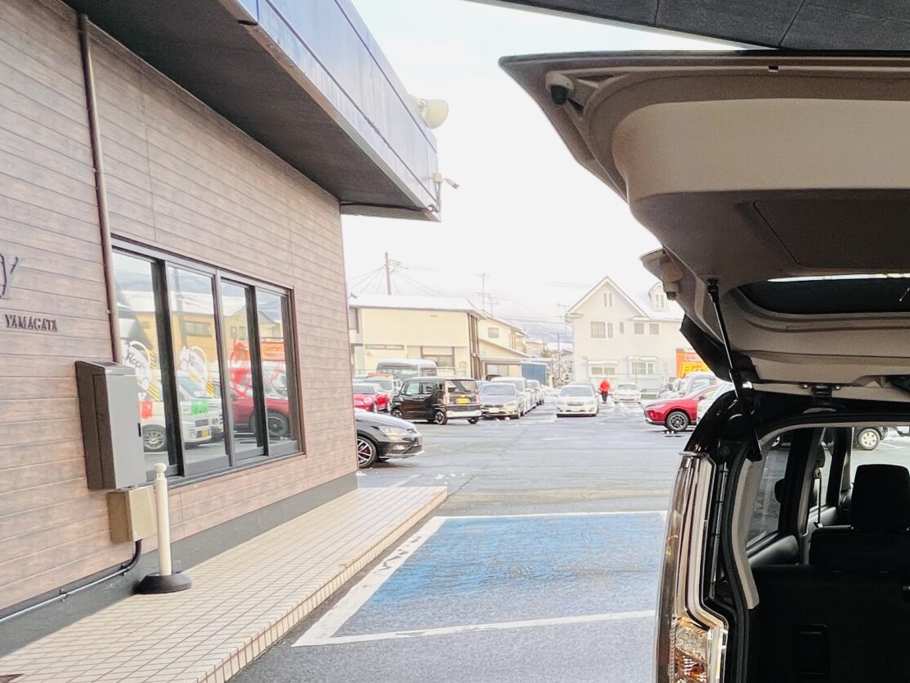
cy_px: 480
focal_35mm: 30
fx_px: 789
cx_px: 970
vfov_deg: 45.7
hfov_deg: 46.5
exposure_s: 1/99
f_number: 1.8
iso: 50
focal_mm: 1.57
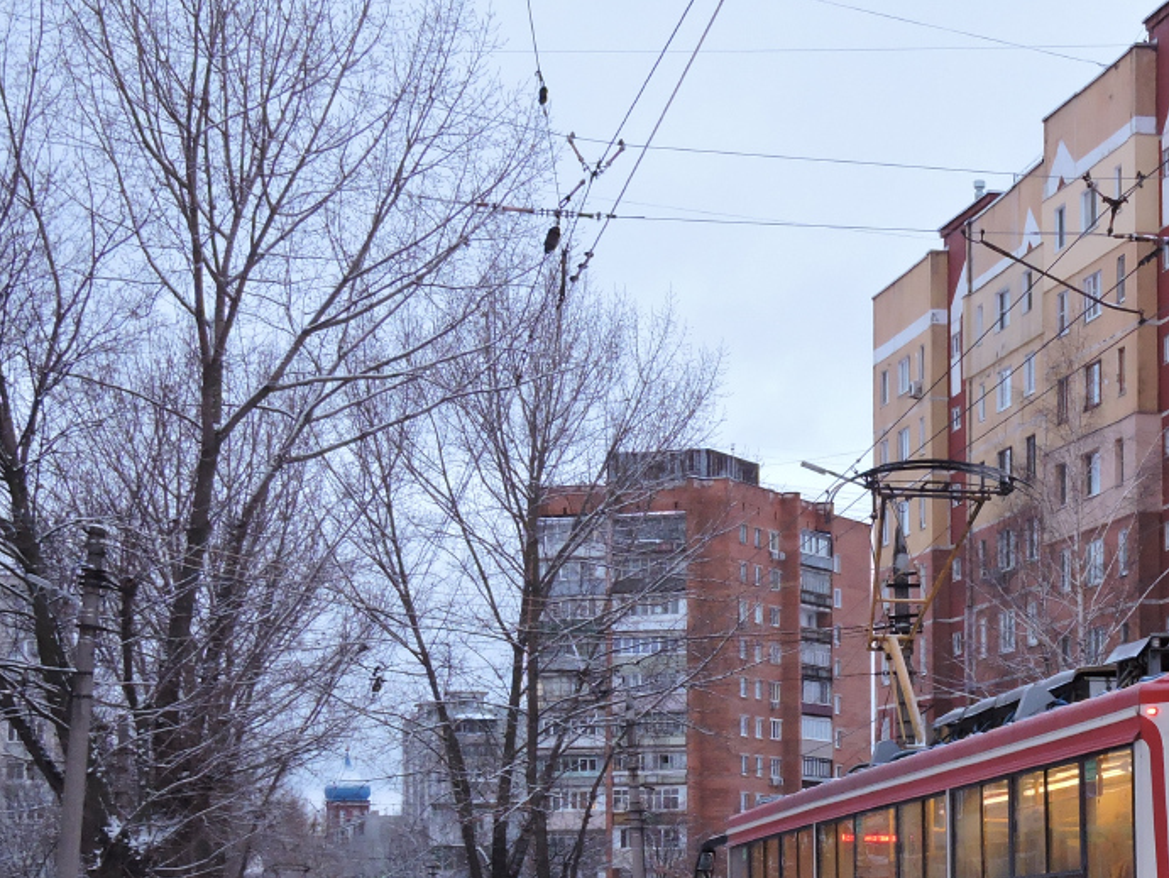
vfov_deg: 15.5
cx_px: 1013
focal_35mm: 94
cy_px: 821
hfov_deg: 20.5
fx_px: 3176
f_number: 4
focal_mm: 9
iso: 400
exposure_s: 1/20
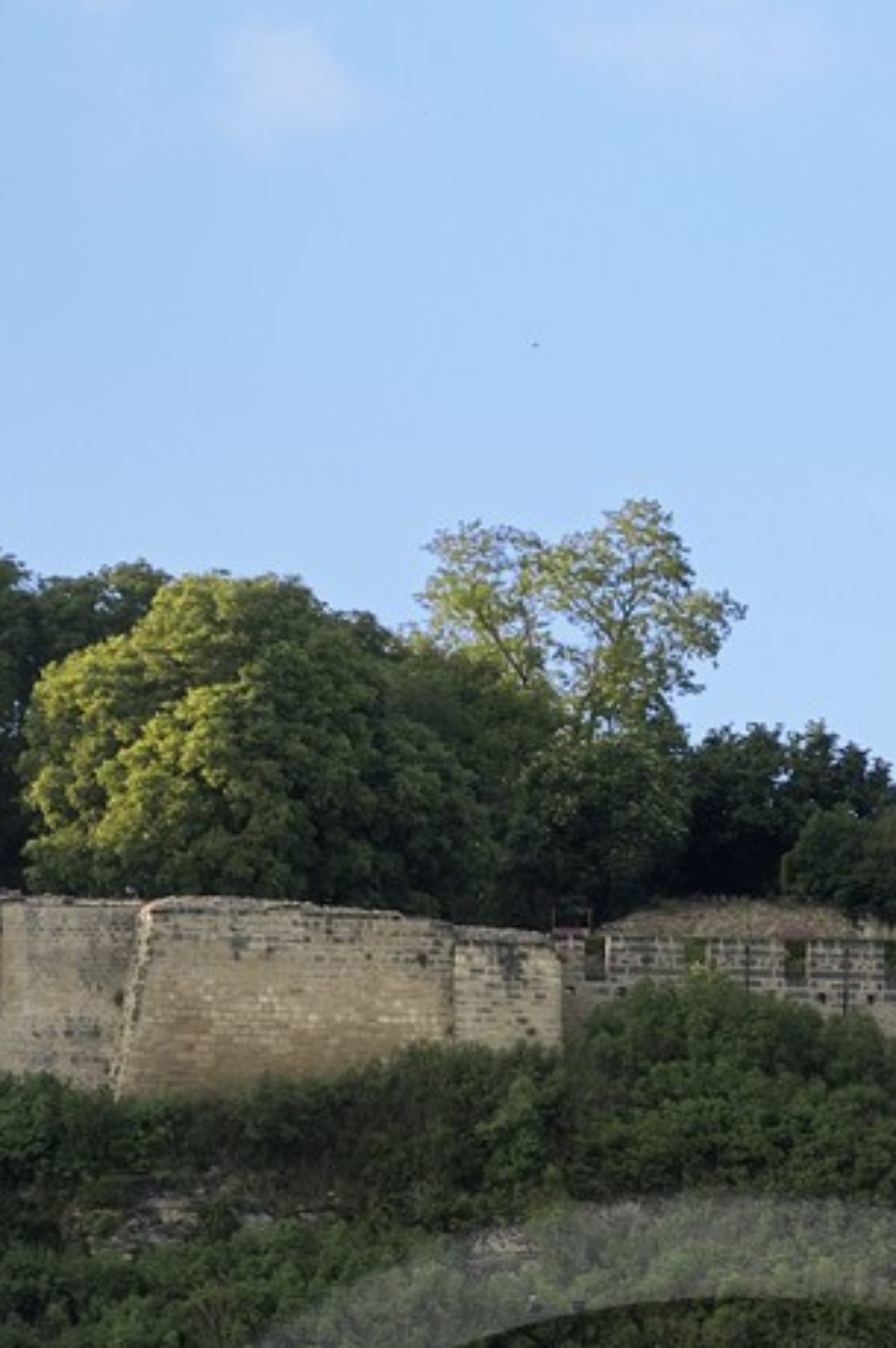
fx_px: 13694
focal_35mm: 366
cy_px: 2109
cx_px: 743
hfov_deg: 3.7
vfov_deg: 5.6
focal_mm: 70
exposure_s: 1/160
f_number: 6.3
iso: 100
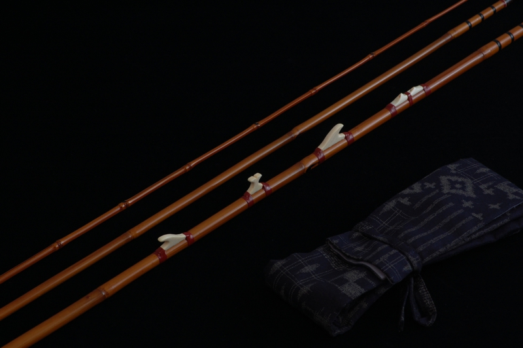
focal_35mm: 183
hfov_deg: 11.2
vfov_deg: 7.5
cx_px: 262
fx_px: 2656
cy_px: 174
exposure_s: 1/60
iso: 200
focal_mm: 122
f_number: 18
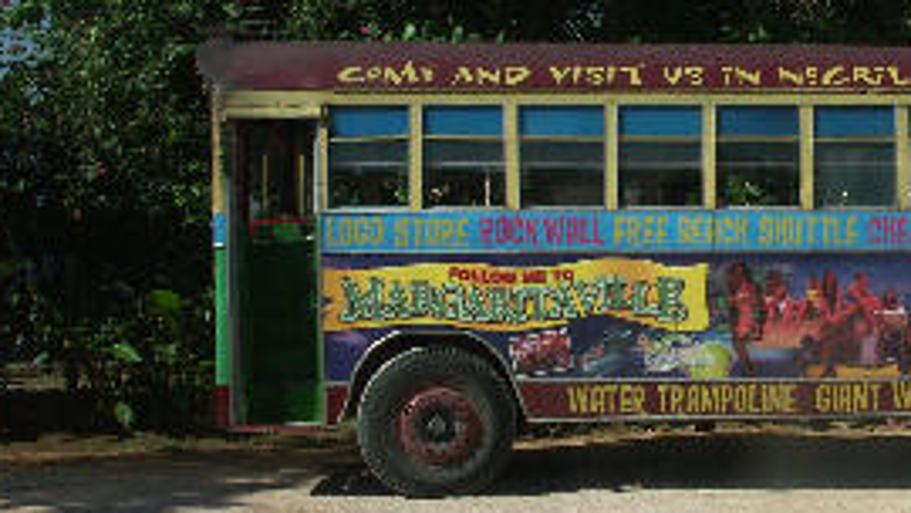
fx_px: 1715
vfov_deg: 17.0
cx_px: 828
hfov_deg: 28.5
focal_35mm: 71
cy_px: 317
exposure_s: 1/500
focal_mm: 8.55
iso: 100
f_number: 9
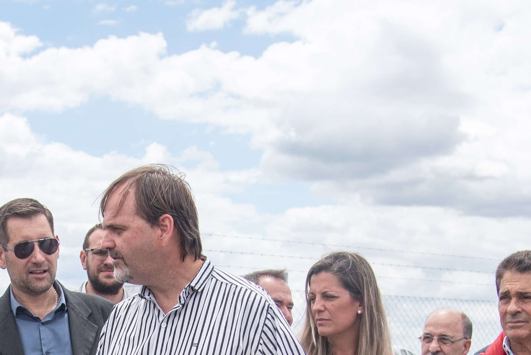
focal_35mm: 84
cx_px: 80
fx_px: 1239
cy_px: 390
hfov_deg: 23.7
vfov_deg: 15.8
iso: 250
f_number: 4
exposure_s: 1/2500
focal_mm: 24
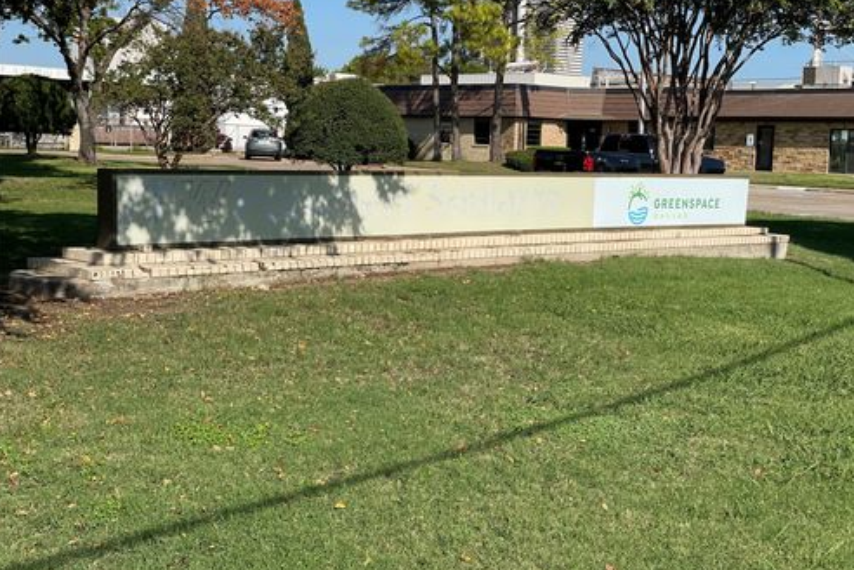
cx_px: 429
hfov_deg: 36.2
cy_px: 277
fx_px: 1305
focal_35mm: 55
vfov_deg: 24.6
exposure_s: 1/2994
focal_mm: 6
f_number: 2
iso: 25
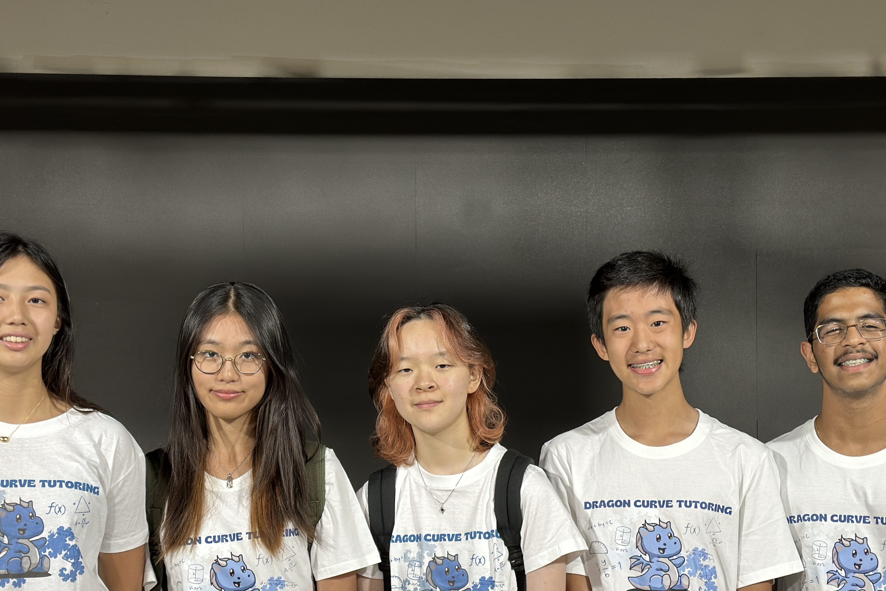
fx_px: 1600
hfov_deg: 31.0
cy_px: 418
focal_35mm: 65
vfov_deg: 20.8
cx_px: 424
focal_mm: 6.86
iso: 80
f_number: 1.78
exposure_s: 1/60
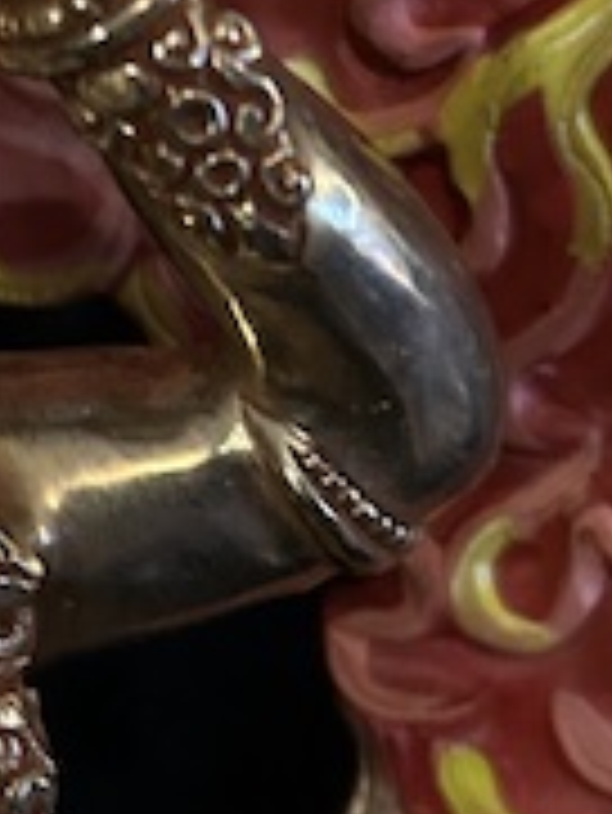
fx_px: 2166
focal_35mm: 92
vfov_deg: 21.3
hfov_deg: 14.6
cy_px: 436
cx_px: -387
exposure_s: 1/25
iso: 500
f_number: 1.5
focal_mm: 5.7
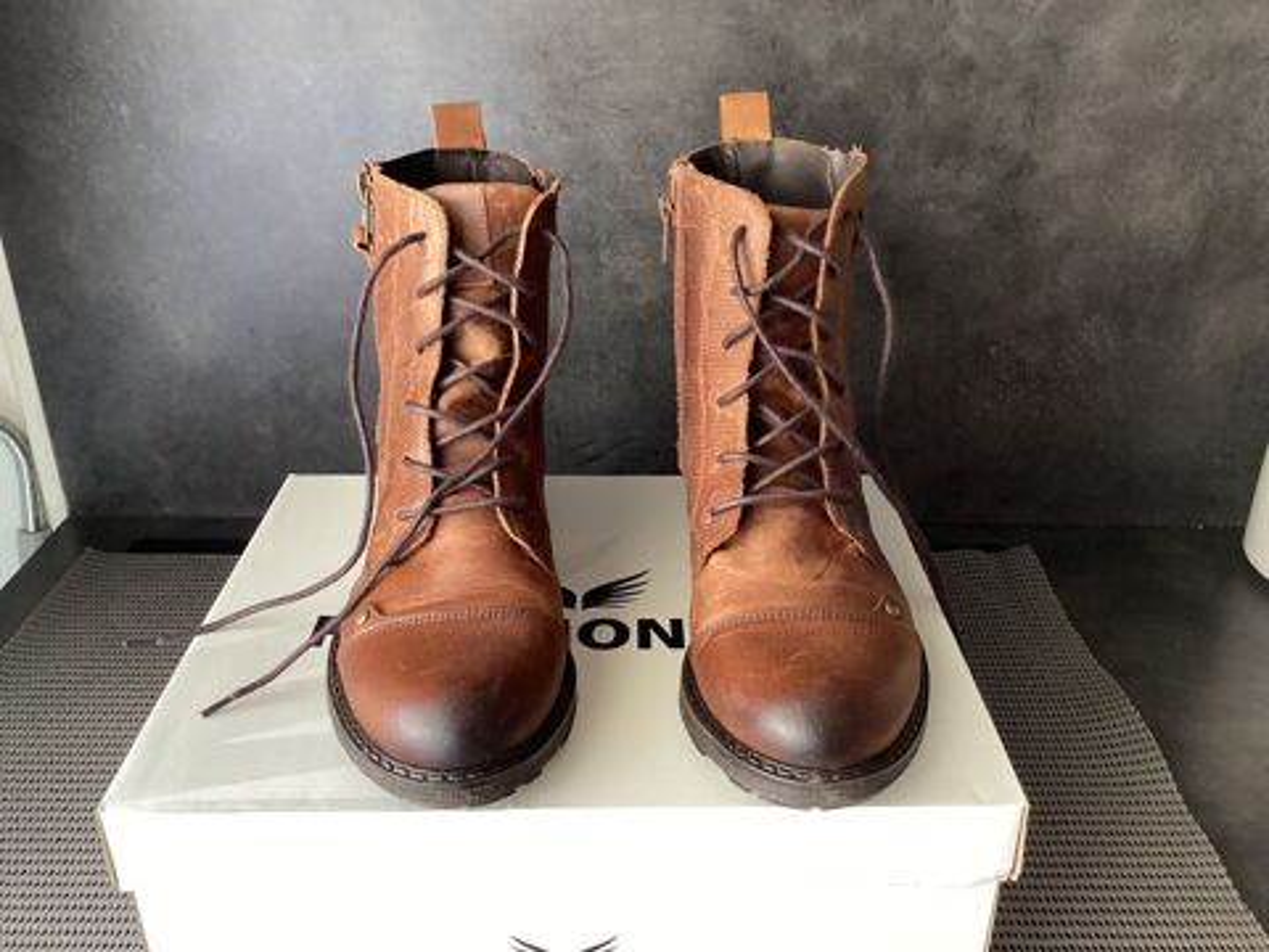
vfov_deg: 45.4
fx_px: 1136
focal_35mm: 31
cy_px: 476
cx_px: 634
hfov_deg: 58.4
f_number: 2.4
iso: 250
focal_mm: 3.3
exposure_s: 1/33
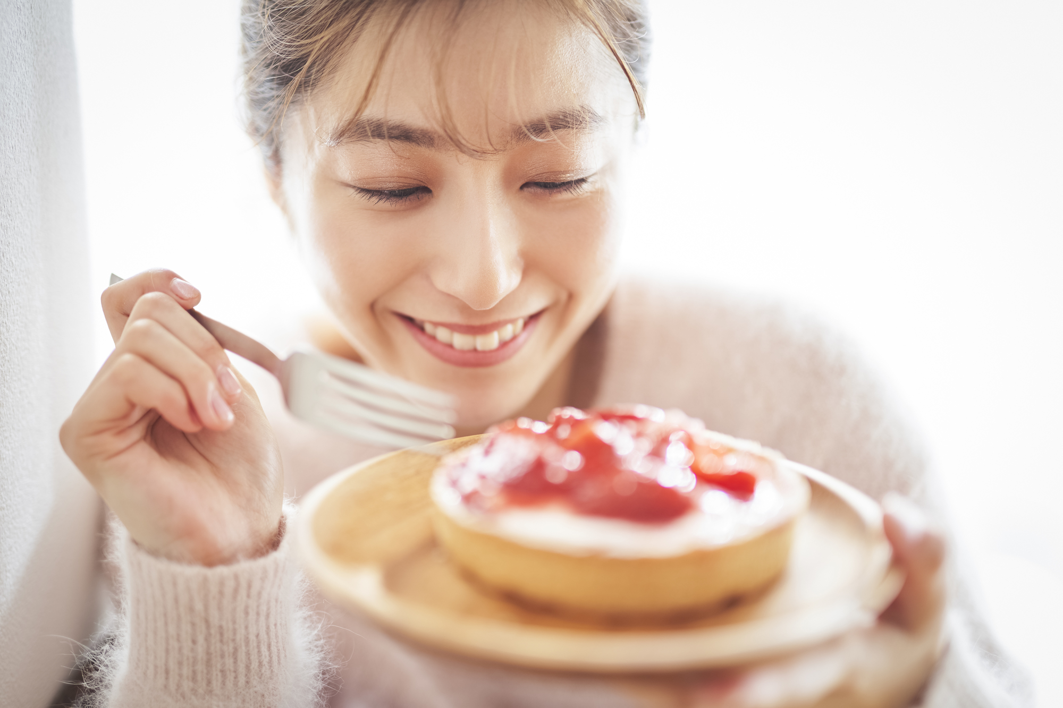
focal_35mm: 50
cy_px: 354
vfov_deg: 27.0
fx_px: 1476
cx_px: 532
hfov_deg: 39.6
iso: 100
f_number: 1.4
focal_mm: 50
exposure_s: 1/500
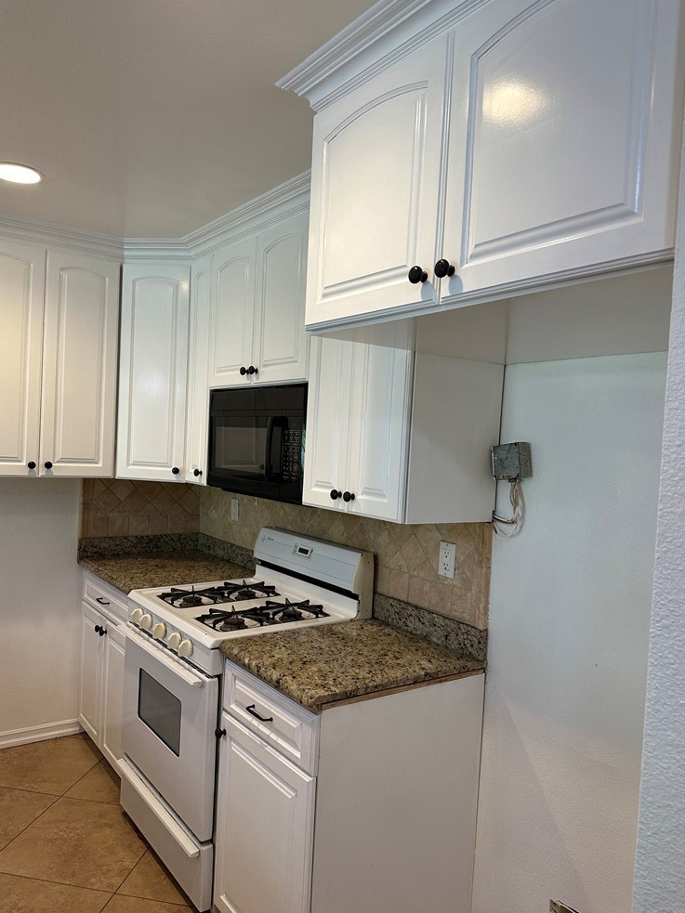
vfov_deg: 69.4
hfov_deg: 54.9
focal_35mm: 25
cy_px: 464
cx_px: 336
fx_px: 660
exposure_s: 1/60
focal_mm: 6.86
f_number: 1.78
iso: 125
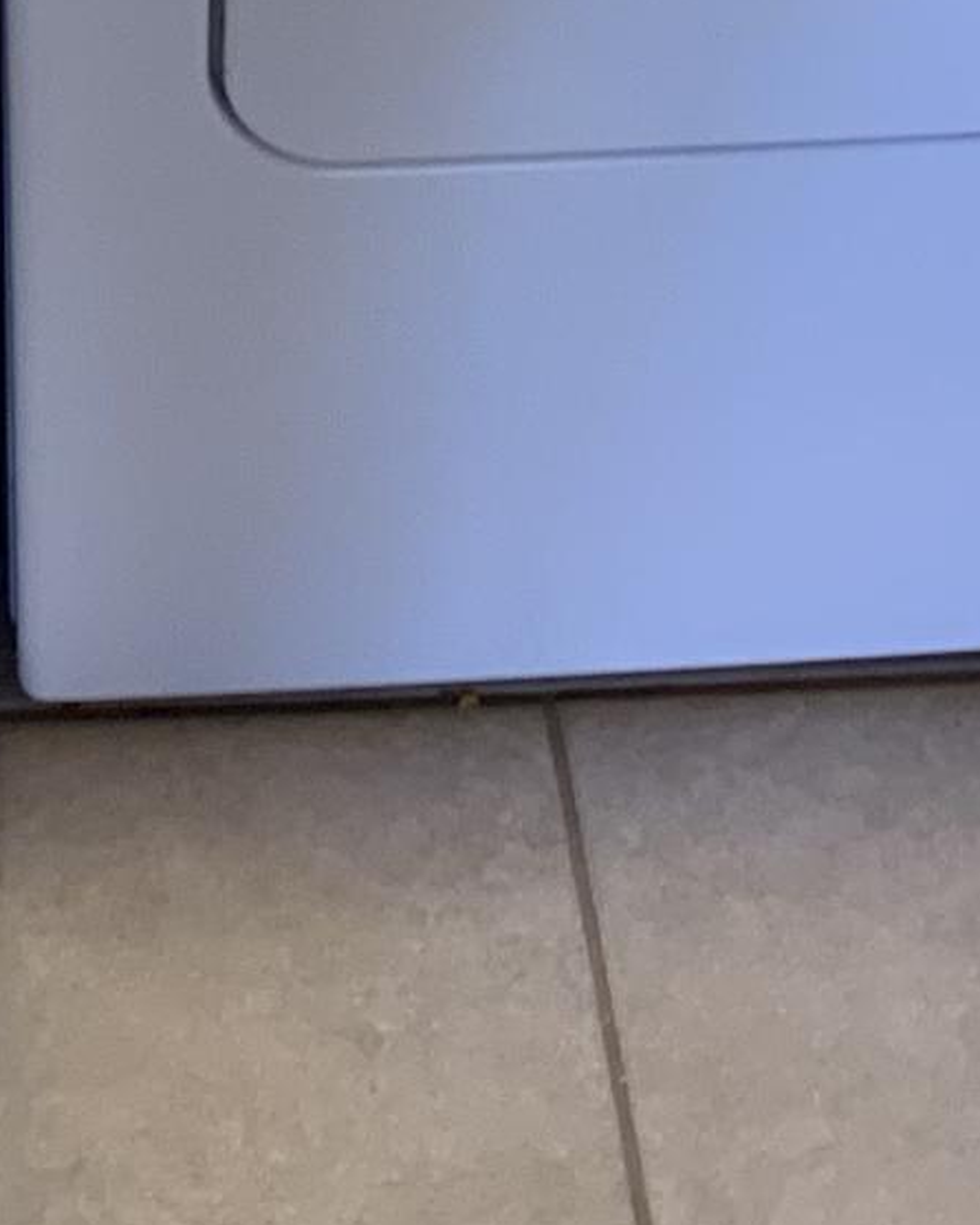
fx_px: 4966
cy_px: -566
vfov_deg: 13.3
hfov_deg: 11.2
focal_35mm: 137
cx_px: 55
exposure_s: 1/60
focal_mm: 4.25
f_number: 1.8
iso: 80
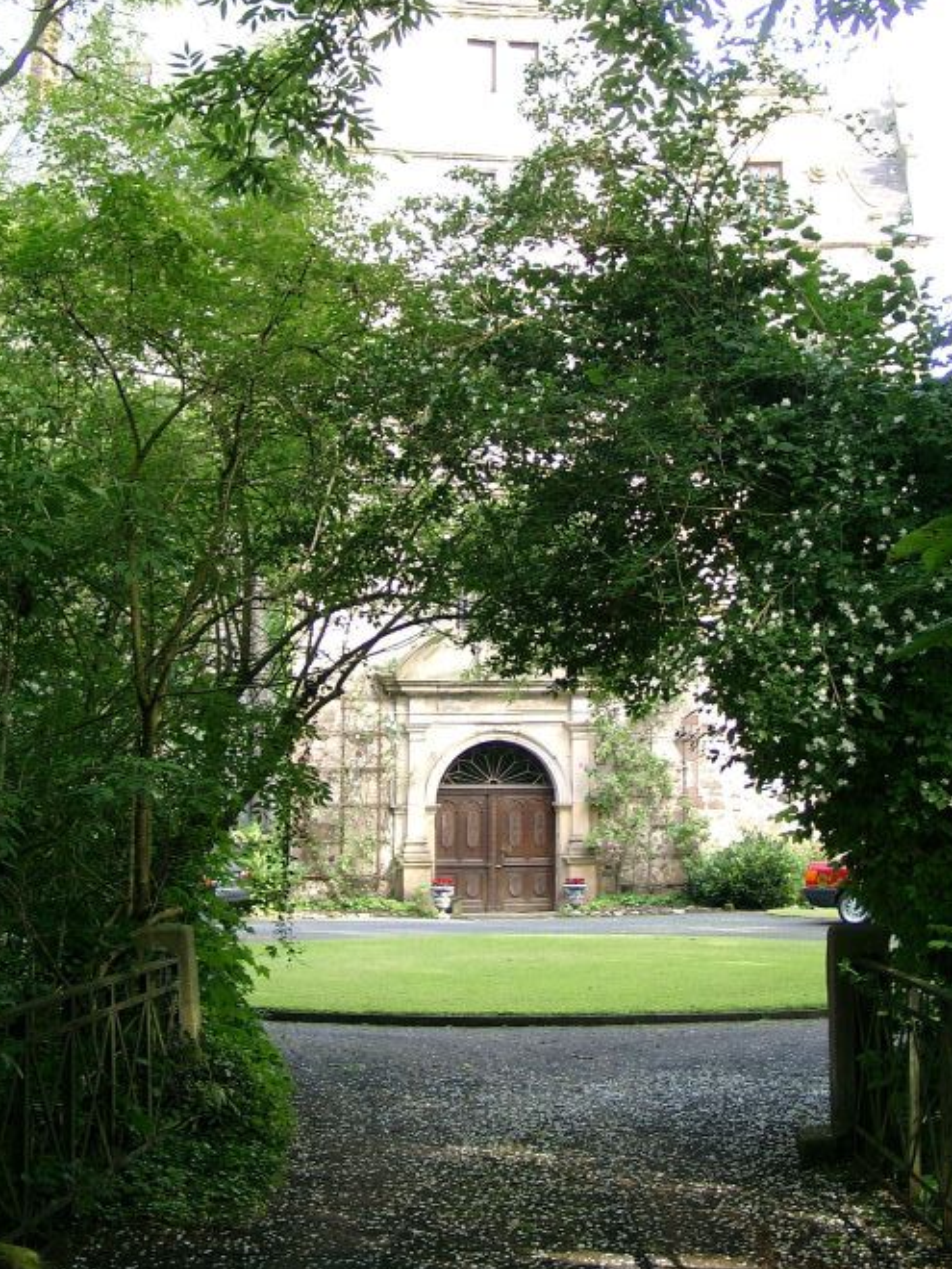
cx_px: 567
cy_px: 510
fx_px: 2090
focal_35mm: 57
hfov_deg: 25.6
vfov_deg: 33.7
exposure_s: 1/85.4
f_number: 2
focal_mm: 9.82
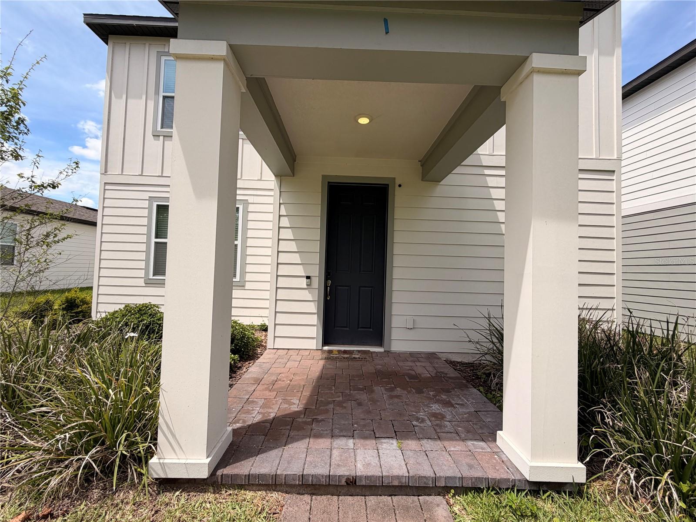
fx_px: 281
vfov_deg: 85.7
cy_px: 261
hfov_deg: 102.1
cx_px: 348
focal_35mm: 14
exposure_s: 1/770
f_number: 2.2
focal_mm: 2.22
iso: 25
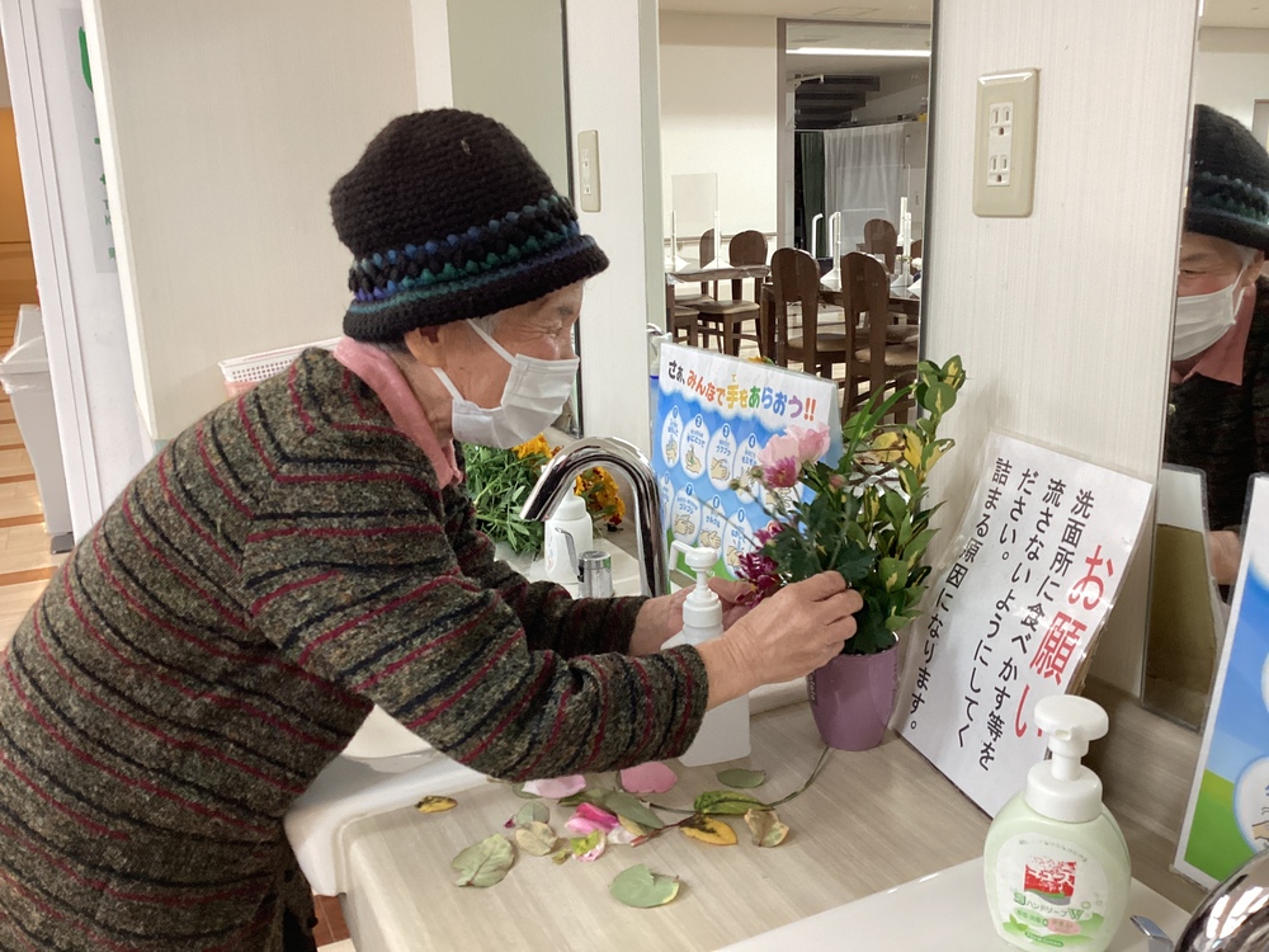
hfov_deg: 58.4
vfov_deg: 45.4
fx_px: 1136
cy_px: 476
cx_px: 634
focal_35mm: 31
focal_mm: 3.3
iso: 125
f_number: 2.4
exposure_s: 1/50
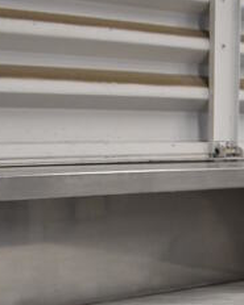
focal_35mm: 111
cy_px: 484
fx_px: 1004
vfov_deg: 15.7
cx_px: 203
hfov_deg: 13.8
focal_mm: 20
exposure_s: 1/125
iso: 1600
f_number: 3.8
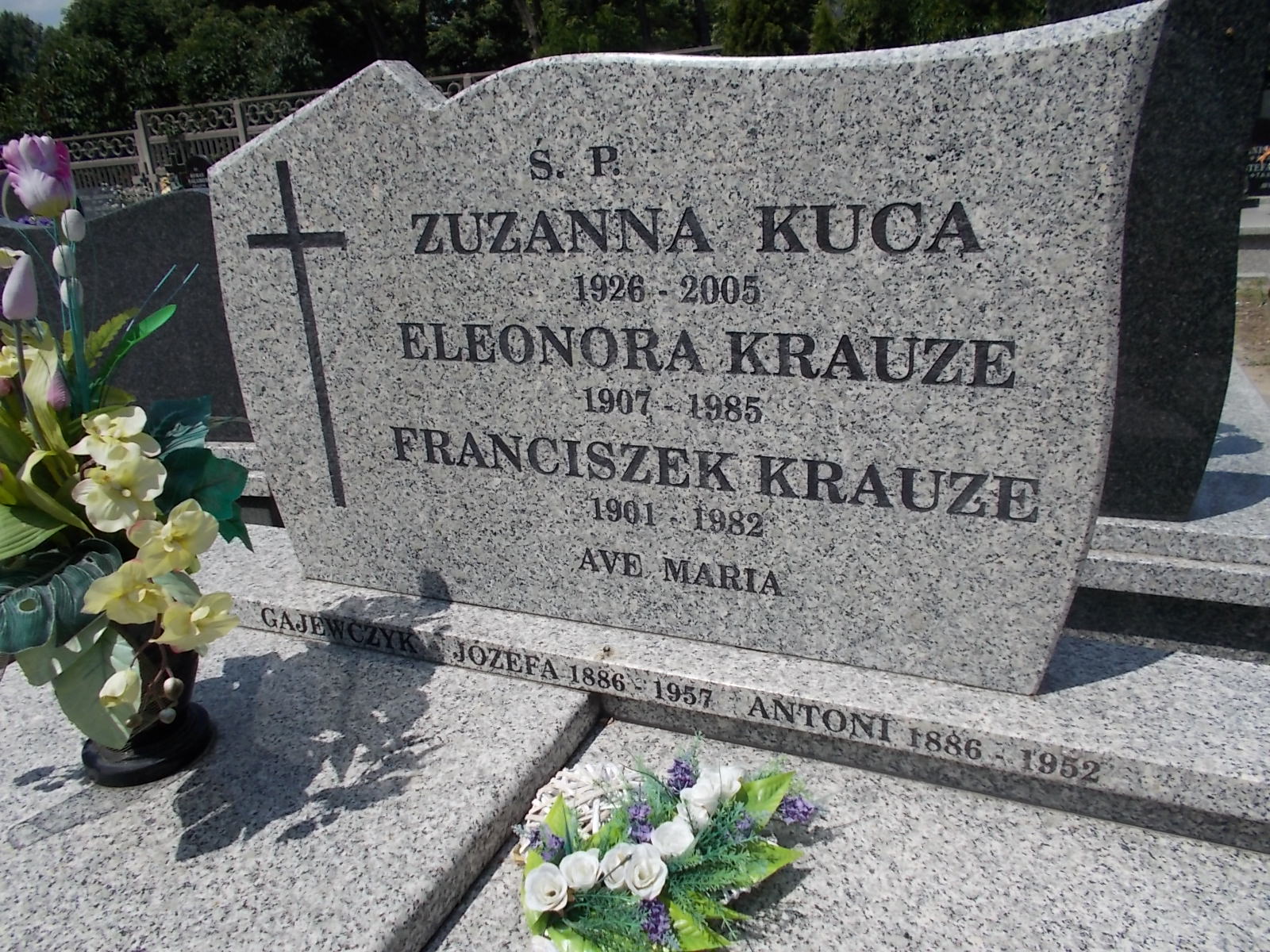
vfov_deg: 53.1
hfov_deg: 67.3
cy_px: 476
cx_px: 635
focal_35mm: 26
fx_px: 954
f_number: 8
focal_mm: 4.6
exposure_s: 1/400
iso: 80
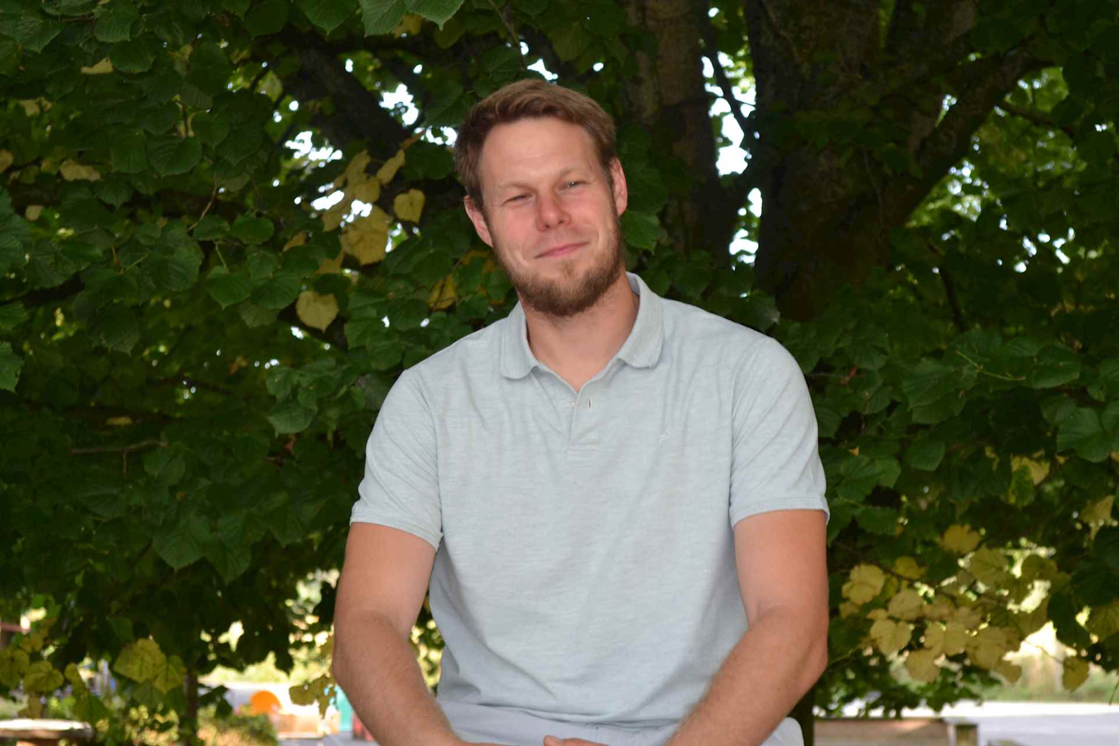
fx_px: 2564
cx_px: 560
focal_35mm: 82
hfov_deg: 24.6
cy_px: 373
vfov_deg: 16.6
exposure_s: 1/60
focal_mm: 55
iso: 400
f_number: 5.6
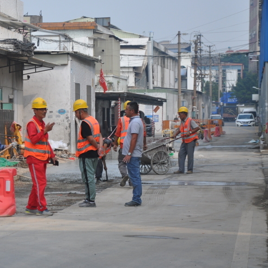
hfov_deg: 8.7
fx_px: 1742
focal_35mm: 199
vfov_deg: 8.8
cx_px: -3
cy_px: 145
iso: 200
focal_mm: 75
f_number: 5.6
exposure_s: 1/500
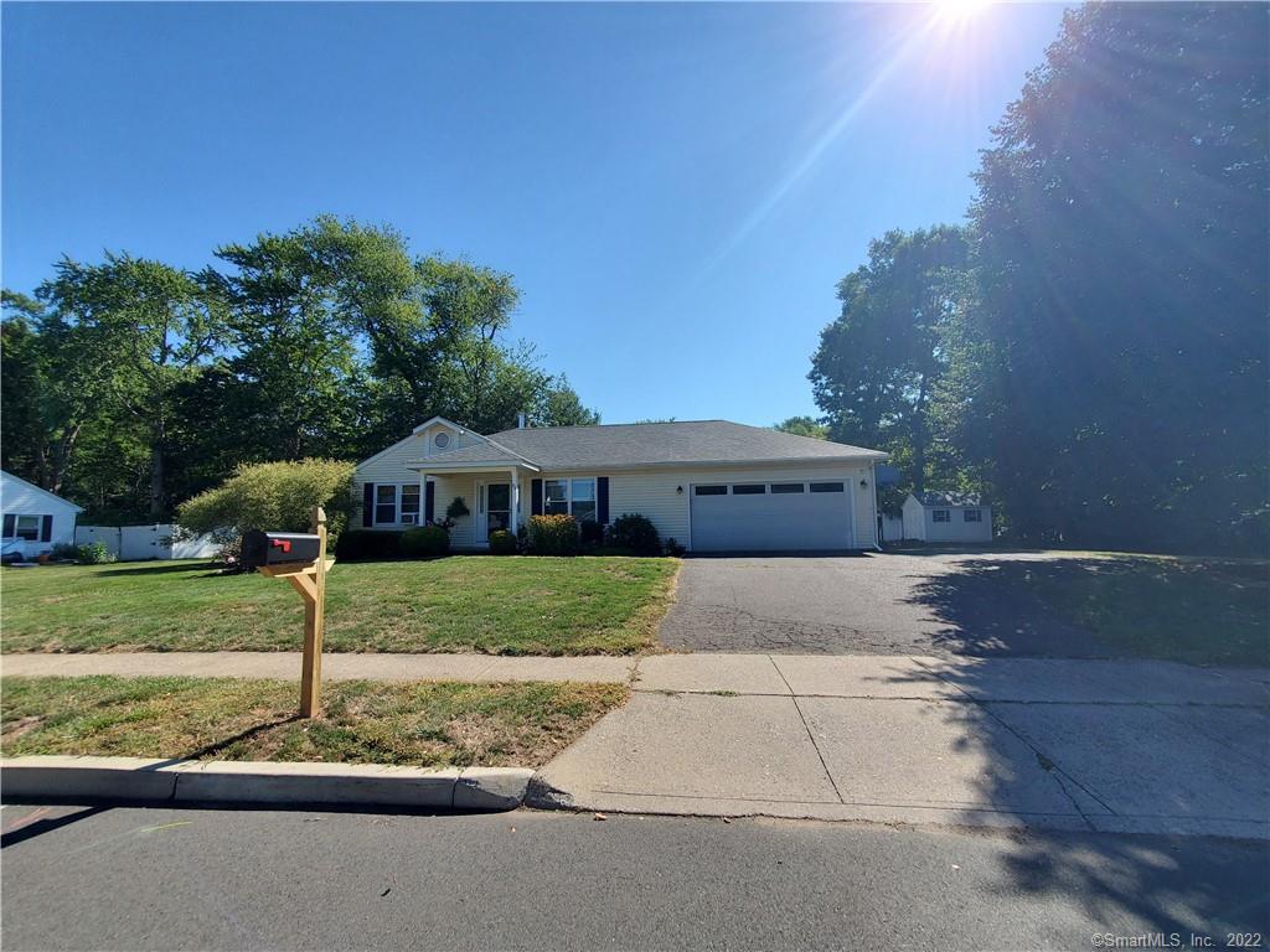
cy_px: 476
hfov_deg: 106.2
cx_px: 635
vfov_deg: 89.9
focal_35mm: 13
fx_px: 477
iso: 50
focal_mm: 1.8
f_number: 2.2
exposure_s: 1/1129
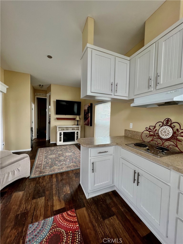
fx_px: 92
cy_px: 122
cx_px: 92
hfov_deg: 89.9
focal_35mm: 13
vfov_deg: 106.2
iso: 50
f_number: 1.8
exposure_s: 1/99
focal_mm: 1.57
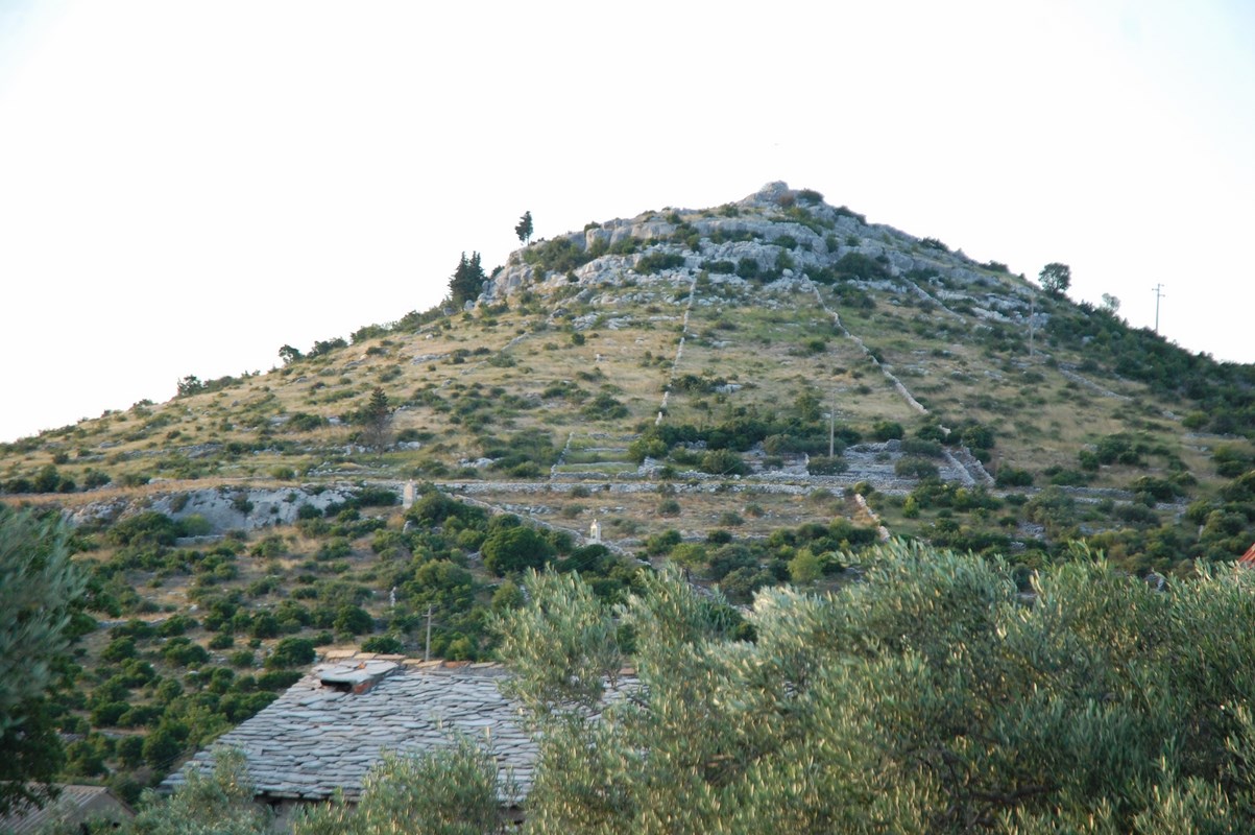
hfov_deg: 19.5
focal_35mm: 105
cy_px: 418
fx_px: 3657
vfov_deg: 13.0
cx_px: 628
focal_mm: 70
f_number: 4.5
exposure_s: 1/200
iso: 400
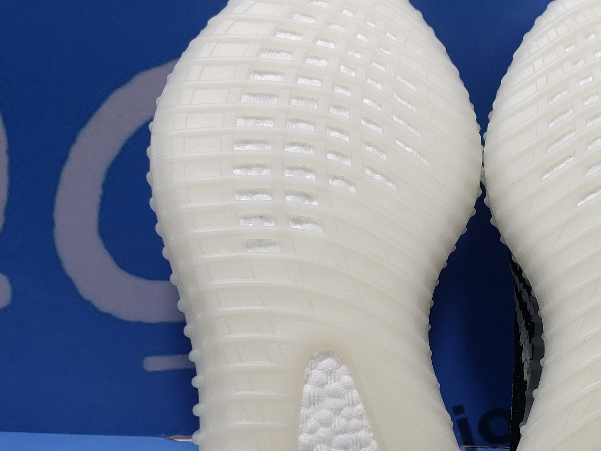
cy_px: 356
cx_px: 457
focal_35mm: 51
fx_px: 885
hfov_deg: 36.5
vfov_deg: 28.0
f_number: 1.5
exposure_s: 1/137
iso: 50
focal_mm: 4.3
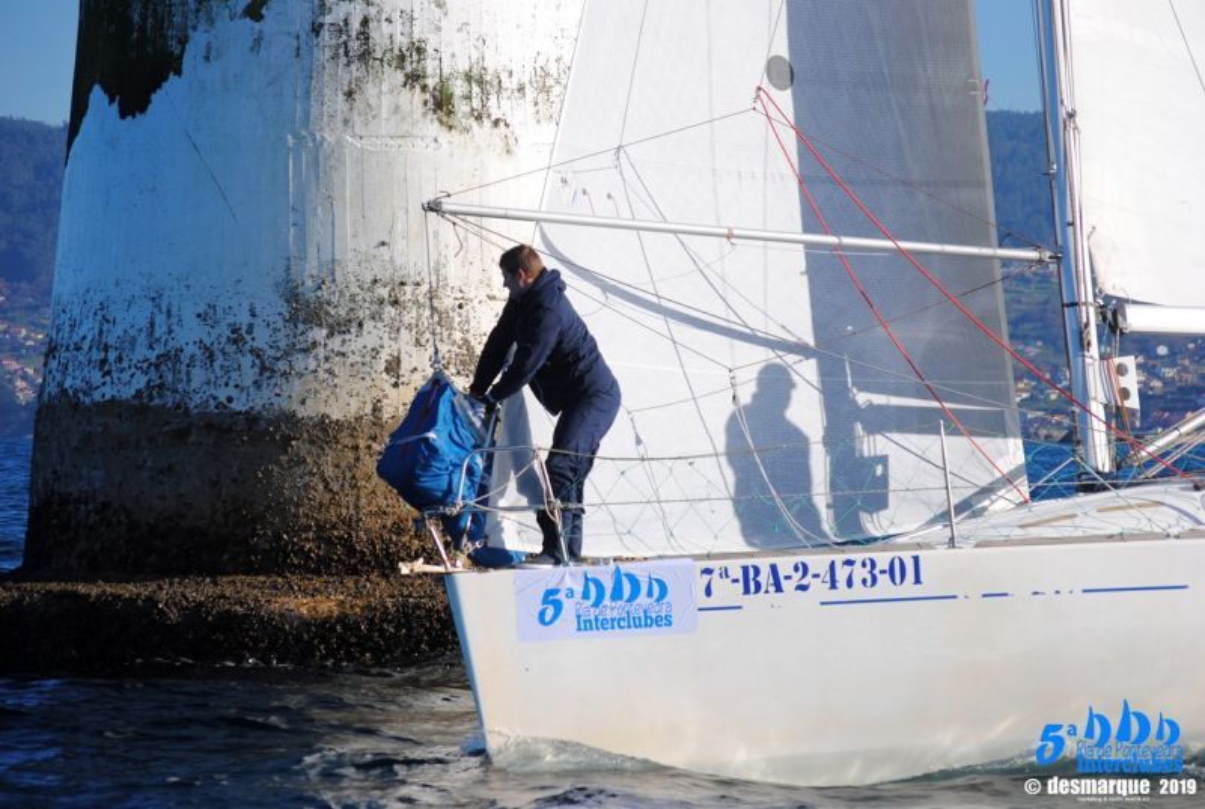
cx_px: 602
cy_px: 404
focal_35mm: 153
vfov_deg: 9.0
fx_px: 5132
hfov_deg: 13.4
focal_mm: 102
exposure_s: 1/640
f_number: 6.3
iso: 100
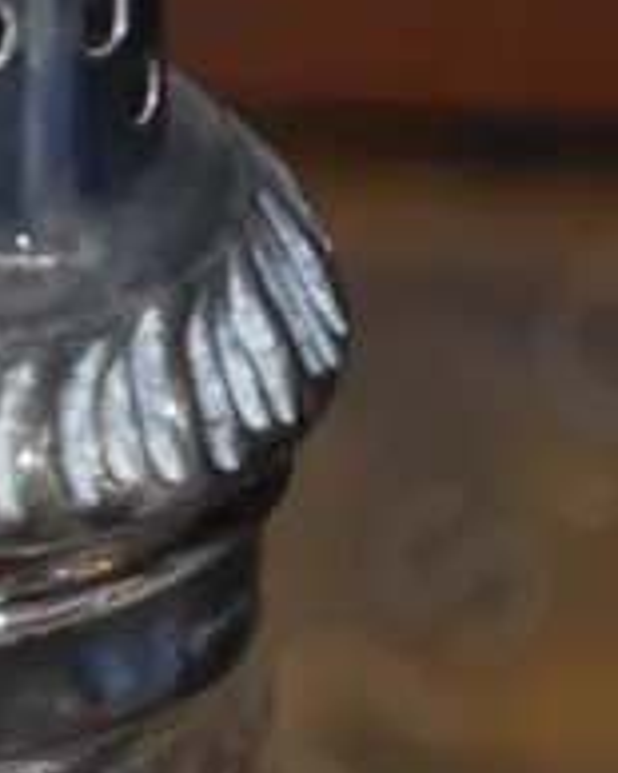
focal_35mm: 434
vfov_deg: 4.4
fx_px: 9930
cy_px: 1367
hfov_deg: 3.6
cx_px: -142
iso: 1600
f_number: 5.6
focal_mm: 42
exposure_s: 1/100
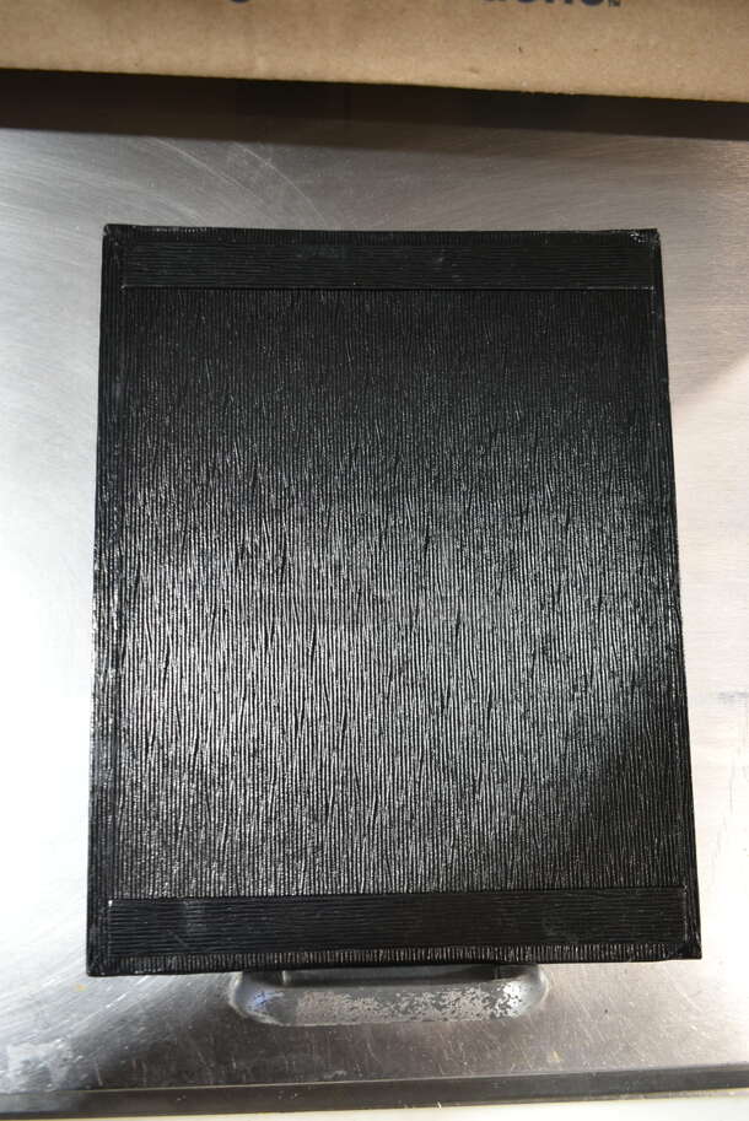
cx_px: 374
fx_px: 1028
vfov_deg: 57.2
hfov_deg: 40.0
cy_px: 560
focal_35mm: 33
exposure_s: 1/30
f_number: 3.8
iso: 400
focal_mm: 22
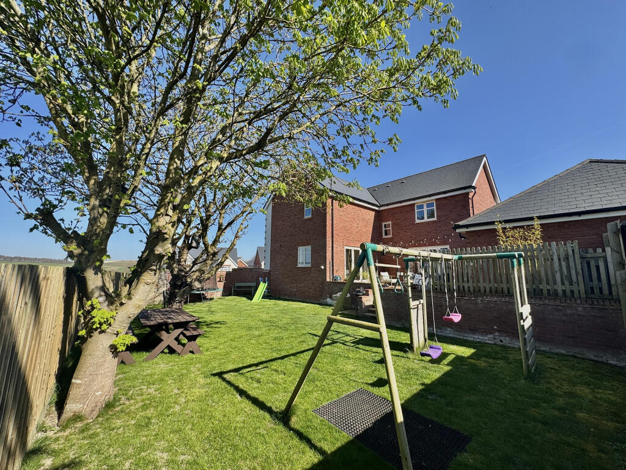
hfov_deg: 102.1
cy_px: 235
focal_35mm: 14
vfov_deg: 85.7
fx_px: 253
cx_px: 313
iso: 40
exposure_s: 1/889
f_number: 2.2
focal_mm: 2.22
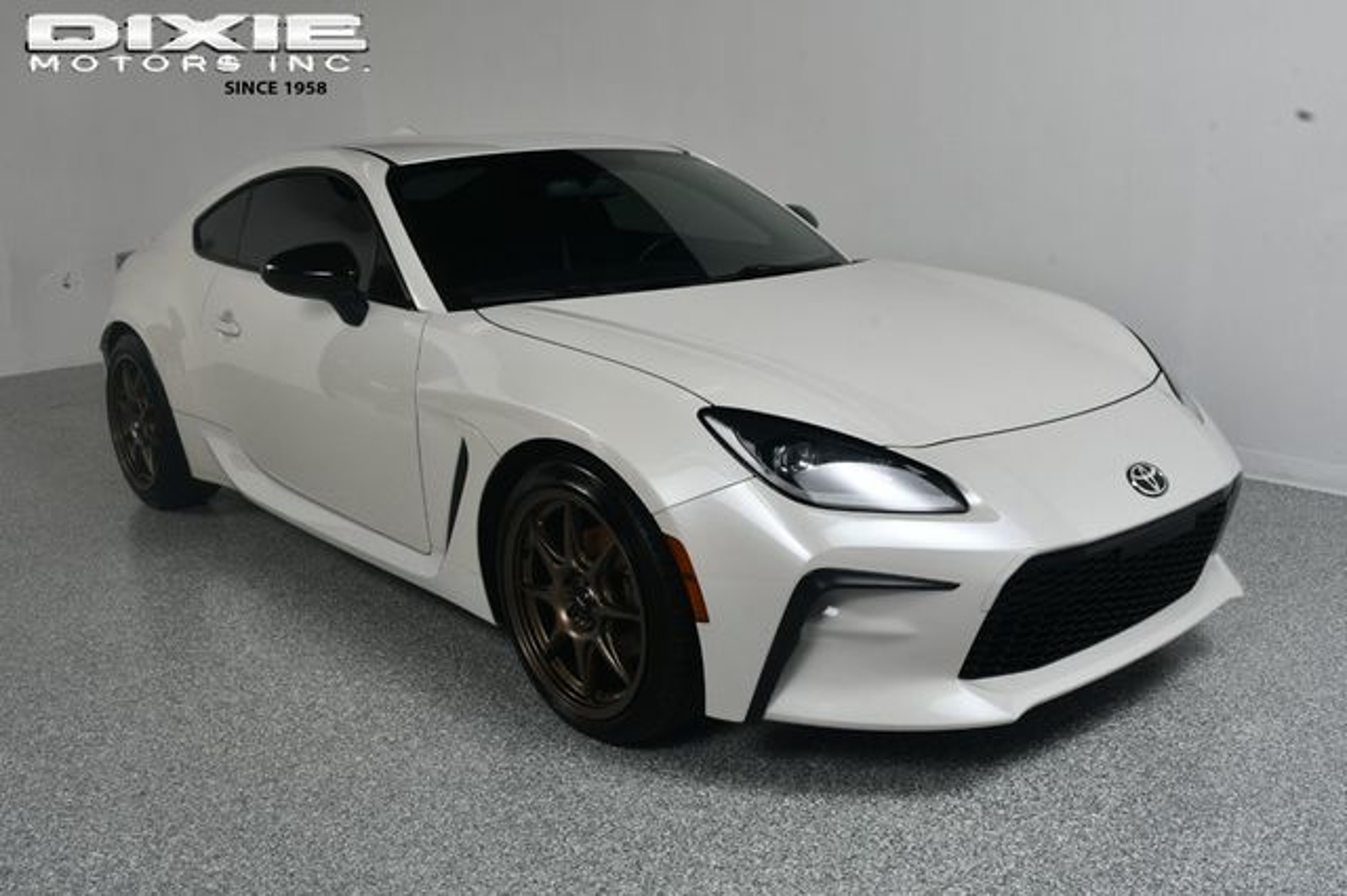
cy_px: 448
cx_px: 674
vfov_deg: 38.8
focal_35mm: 34
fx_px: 1271
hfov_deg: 55.8
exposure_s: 1/160
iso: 100
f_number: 14
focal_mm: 23
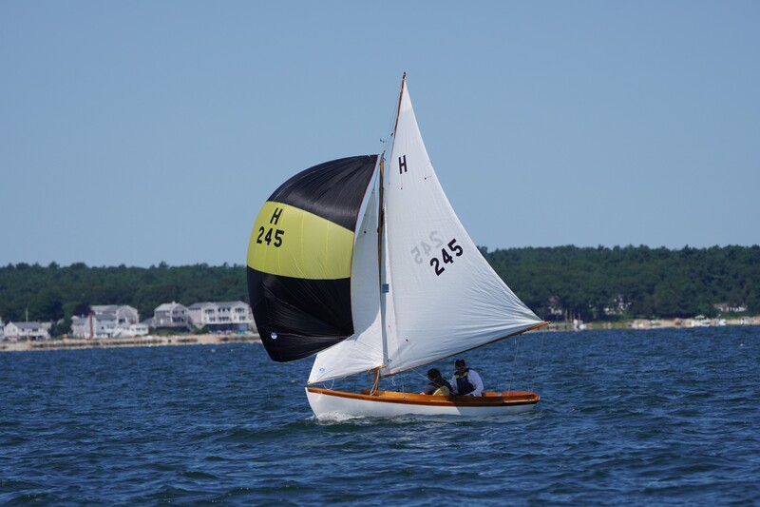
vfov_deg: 3.9
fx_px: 7345
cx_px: 380
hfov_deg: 5.9
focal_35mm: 348
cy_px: 254
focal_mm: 232
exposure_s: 1/1600
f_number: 5.6
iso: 125
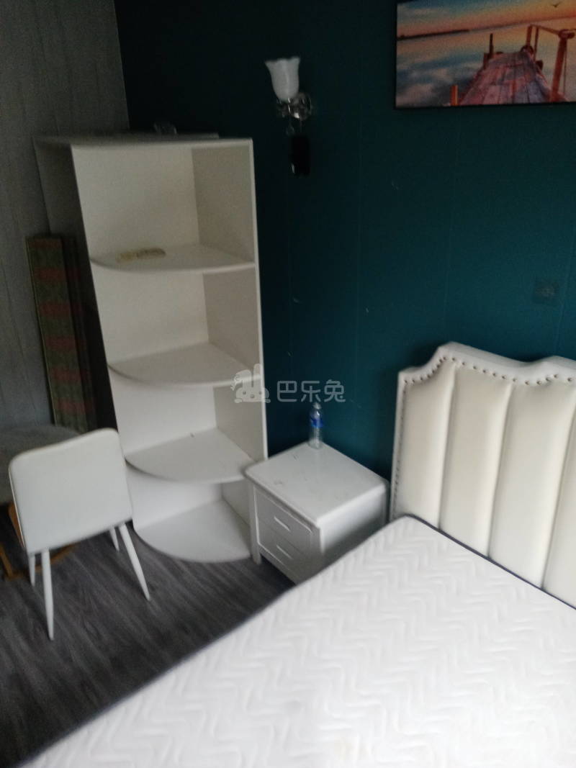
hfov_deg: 53.1
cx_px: 288
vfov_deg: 67.3
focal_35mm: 26
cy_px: 384
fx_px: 577
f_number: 1.8
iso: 432
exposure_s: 1/25
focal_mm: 3.62
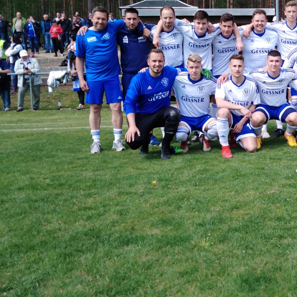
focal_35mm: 44
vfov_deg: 37.9
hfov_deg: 36.1
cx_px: 264
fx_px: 427
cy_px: 96
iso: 100
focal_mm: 3.46
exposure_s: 1/580
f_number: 2.2
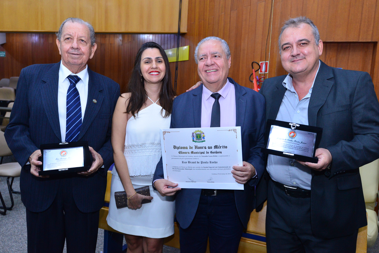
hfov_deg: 63.6
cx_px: 190
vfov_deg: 45.0
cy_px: 126
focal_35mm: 29
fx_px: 305
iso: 2500
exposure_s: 1/125
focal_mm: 29
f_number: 5
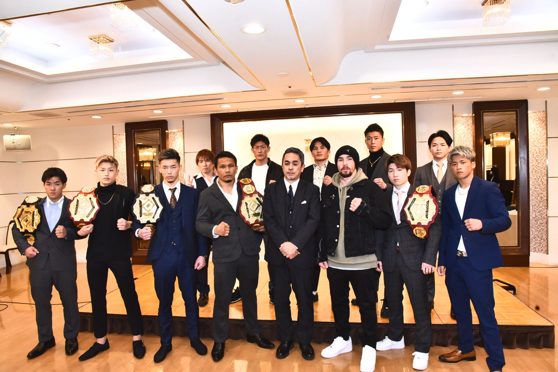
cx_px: 279
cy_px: 186
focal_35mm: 24
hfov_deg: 73.7
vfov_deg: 53.2
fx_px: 372
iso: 5000
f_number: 9
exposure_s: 1/200
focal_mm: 24
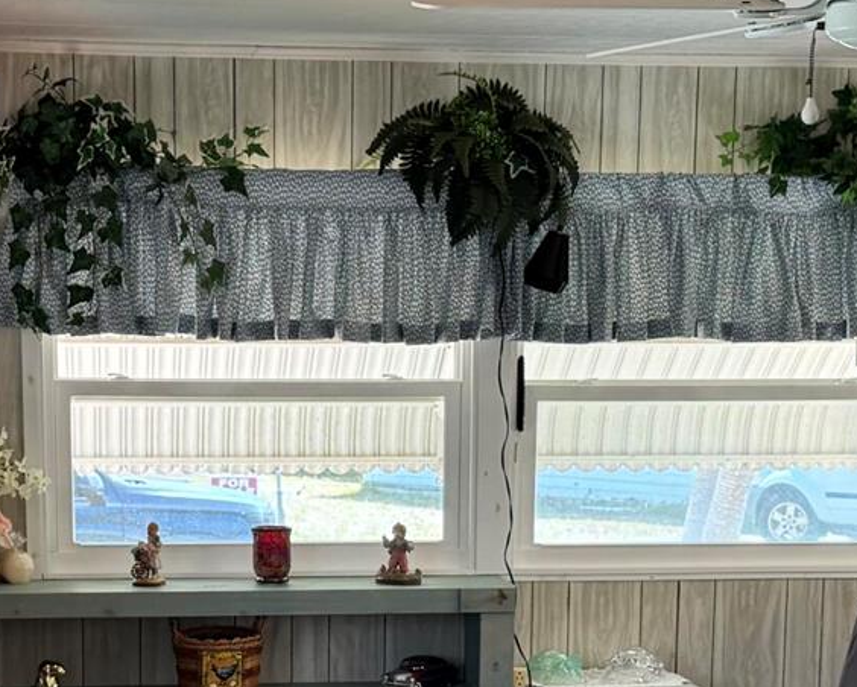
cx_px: 356
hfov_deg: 22.4
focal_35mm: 85
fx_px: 2157
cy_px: 695
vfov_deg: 17.6
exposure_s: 1/121
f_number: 1.78
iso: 100
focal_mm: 6.76
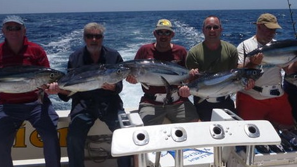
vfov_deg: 29.0
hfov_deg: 48.9
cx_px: 186
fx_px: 323
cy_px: 85
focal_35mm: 41
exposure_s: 1/250
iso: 100
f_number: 10
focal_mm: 4.9
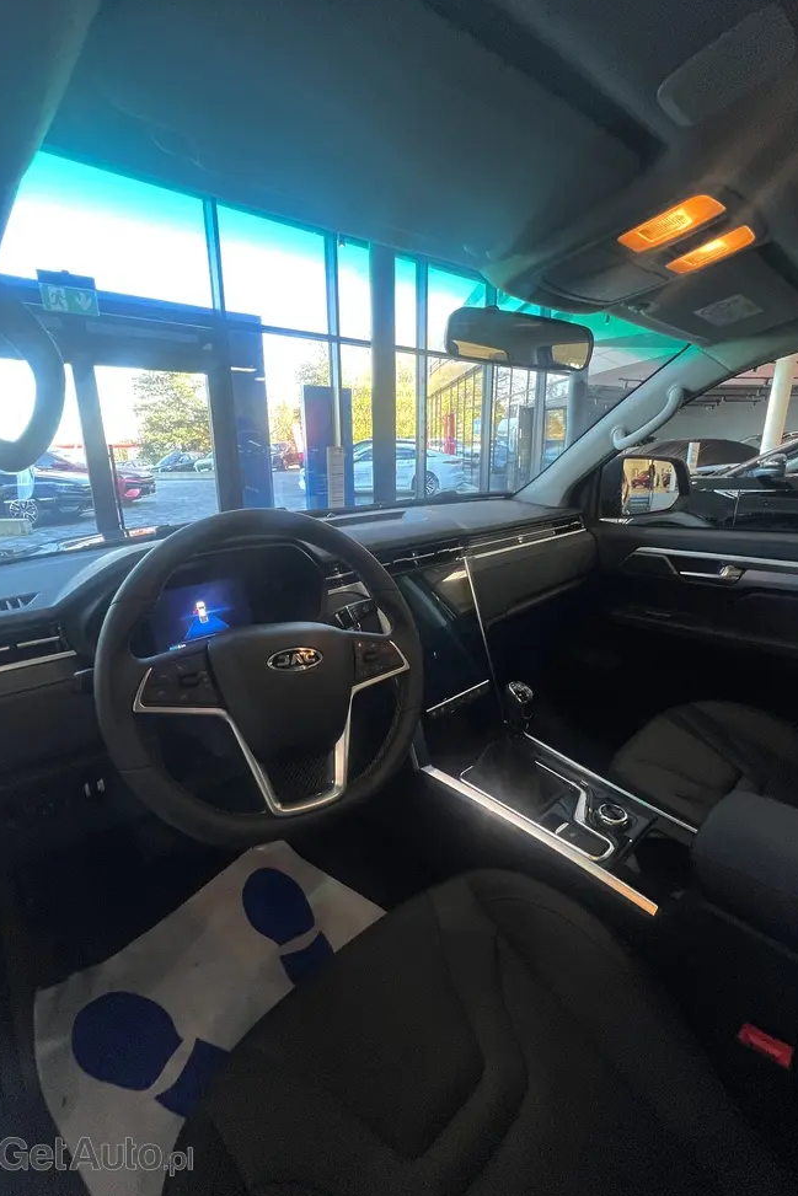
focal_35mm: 14
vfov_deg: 104.2
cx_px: 395
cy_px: 581
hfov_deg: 81.2
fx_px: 465
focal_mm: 1.57
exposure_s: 1/94
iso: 250
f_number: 1.8
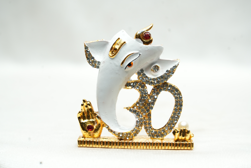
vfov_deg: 13.0
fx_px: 732
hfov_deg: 19.5
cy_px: 84
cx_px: 126
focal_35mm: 105
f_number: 7.1
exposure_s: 1/50
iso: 500
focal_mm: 105
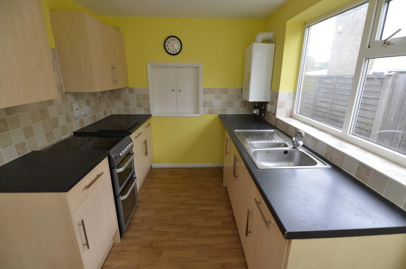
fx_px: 186
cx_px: 203
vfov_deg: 71.8
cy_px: 134
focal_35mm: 16
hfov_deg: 95.1
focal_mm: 11
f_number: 4
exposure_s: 1/60
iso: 200
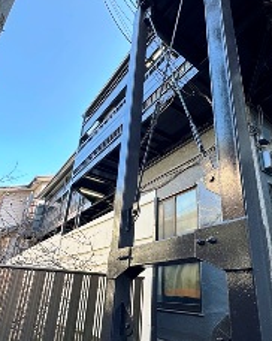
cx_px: 161
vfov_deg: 70.0
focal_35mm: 24
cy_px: 193
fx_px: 242
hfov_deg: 58.3
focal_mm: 2.22
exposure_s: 1/128
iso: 40
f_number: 2.2
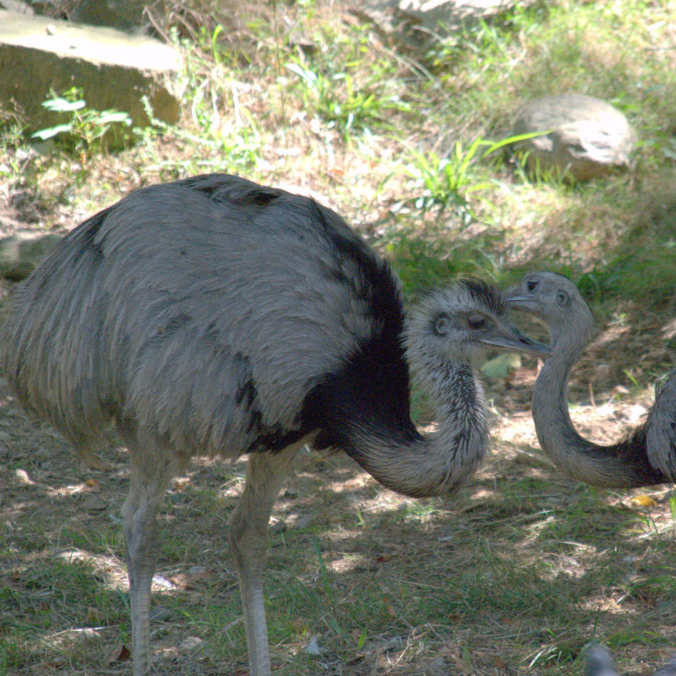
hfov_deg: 4.1
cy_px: 328
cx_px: 439
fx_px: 9545
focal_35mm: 432
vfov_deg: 4.1
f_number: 6.3
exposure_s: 1/500
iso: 1250
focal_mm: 200
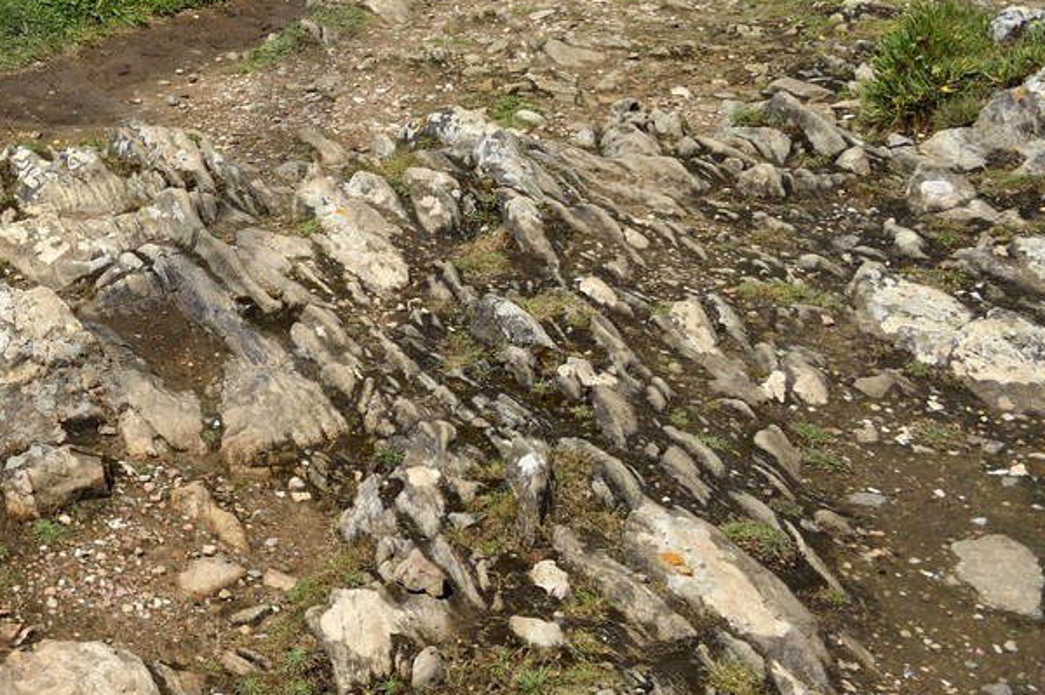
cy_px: -158
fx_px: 1856
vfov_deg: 19.8
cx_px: -345
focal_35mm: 64
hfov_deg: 26.3
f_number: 13
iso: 200
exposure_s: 1/320
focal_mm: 24
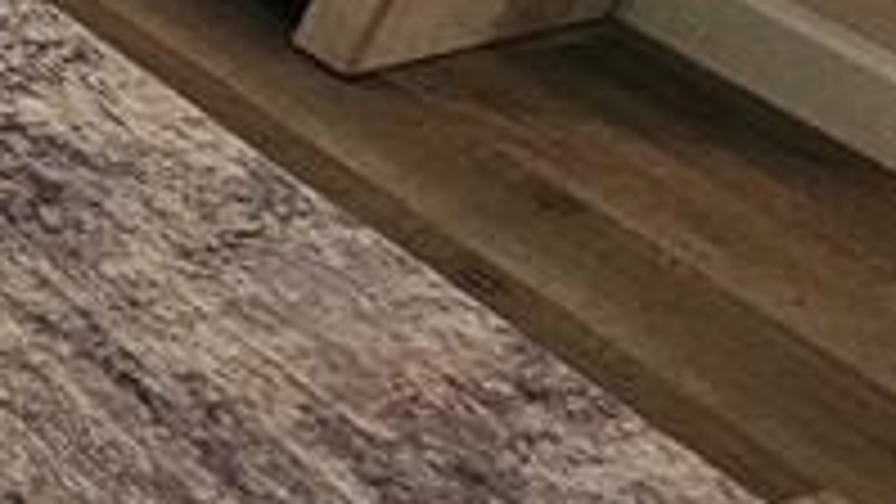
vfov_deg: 14.3
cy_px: -450
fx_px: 1735
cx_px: -1342
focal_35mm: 73
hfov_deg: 14.5
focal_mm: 2.2
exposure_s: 1/60
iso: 250
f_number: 2.2
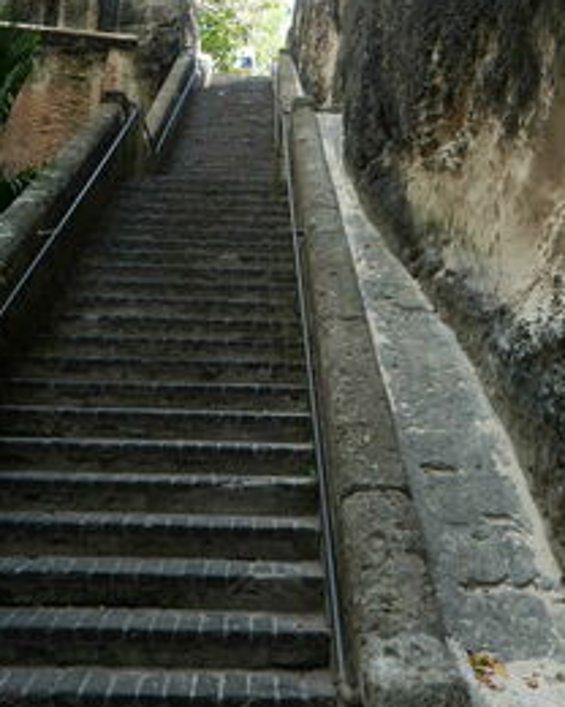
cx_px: 266
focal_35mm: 33
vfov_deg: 53.7
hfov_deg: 44.5
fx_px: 690
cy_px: 269
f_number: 3
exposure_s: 1/200
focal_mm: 4
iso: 125
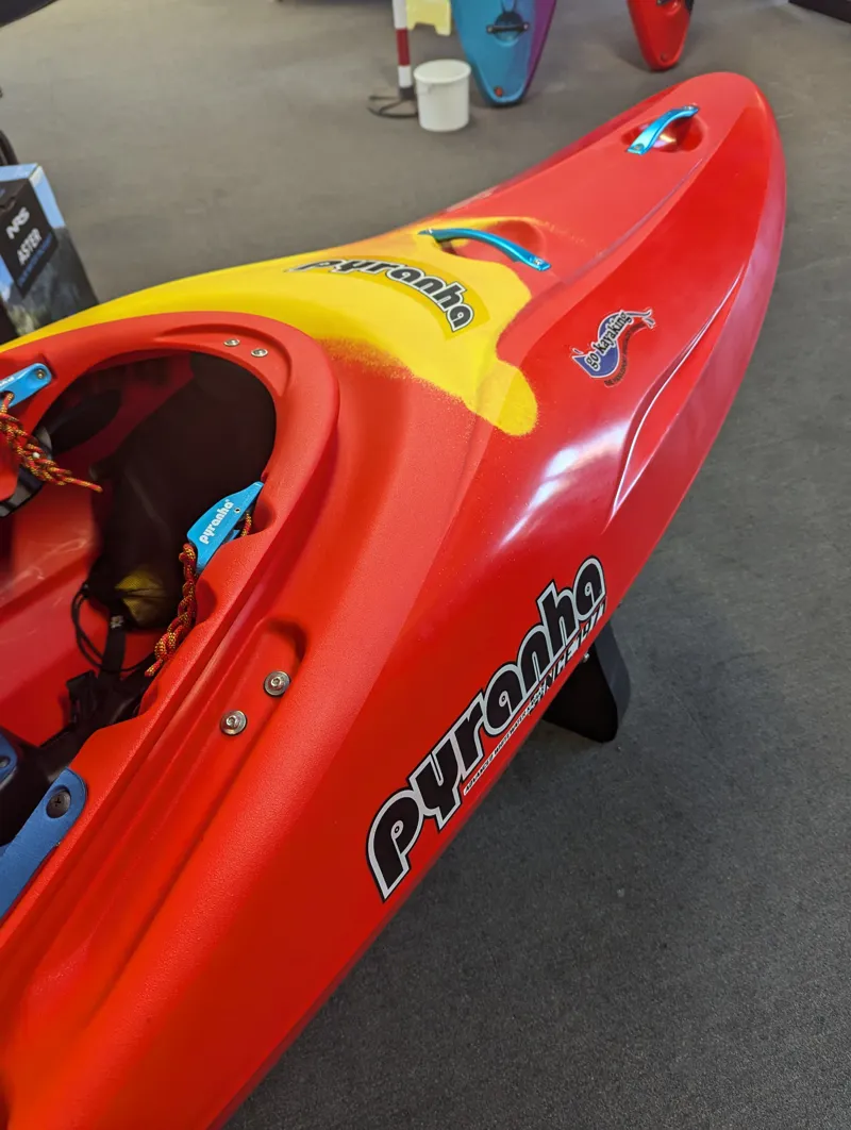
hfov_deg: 57.0
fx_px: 784
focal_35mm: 24
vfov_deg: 71.5
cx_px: 426
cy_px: 565
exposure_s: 1/100
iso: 288
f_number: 1.85
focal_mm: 6.81
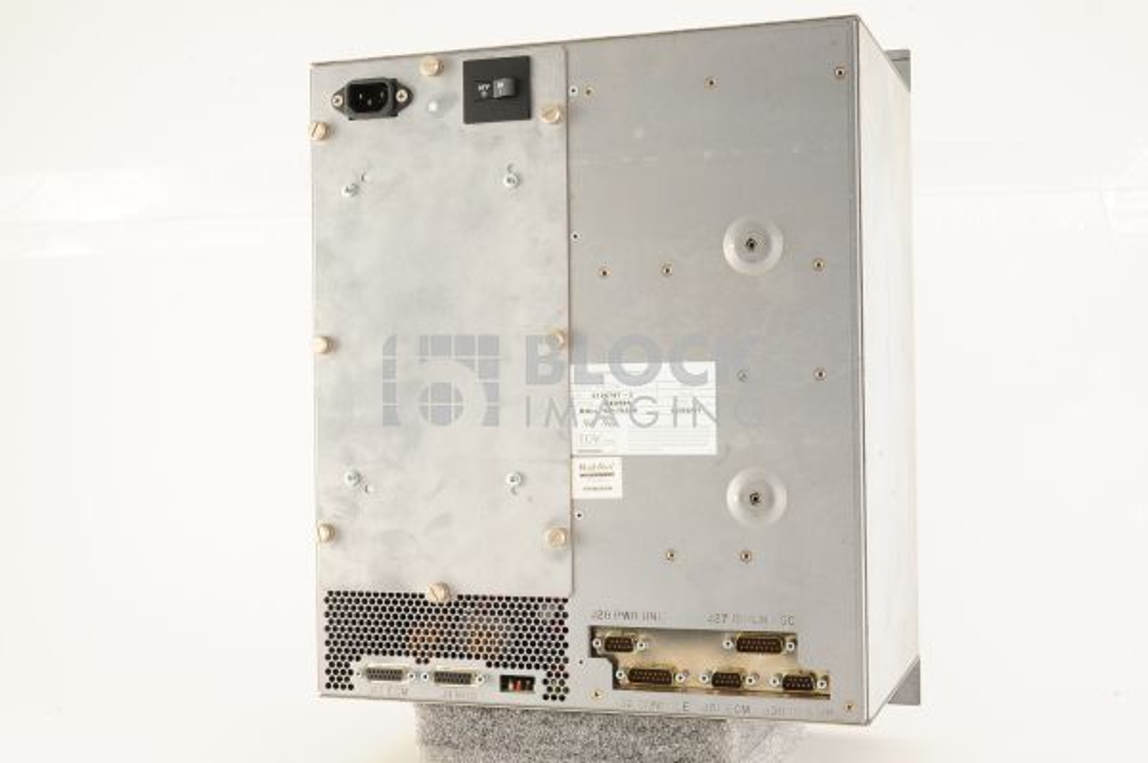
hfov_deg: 39.6
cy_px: 382
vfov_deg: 26.9
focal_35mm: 50
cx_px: 574
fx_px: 1593
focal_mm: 50
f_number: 11
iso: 1600
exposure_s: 1/125
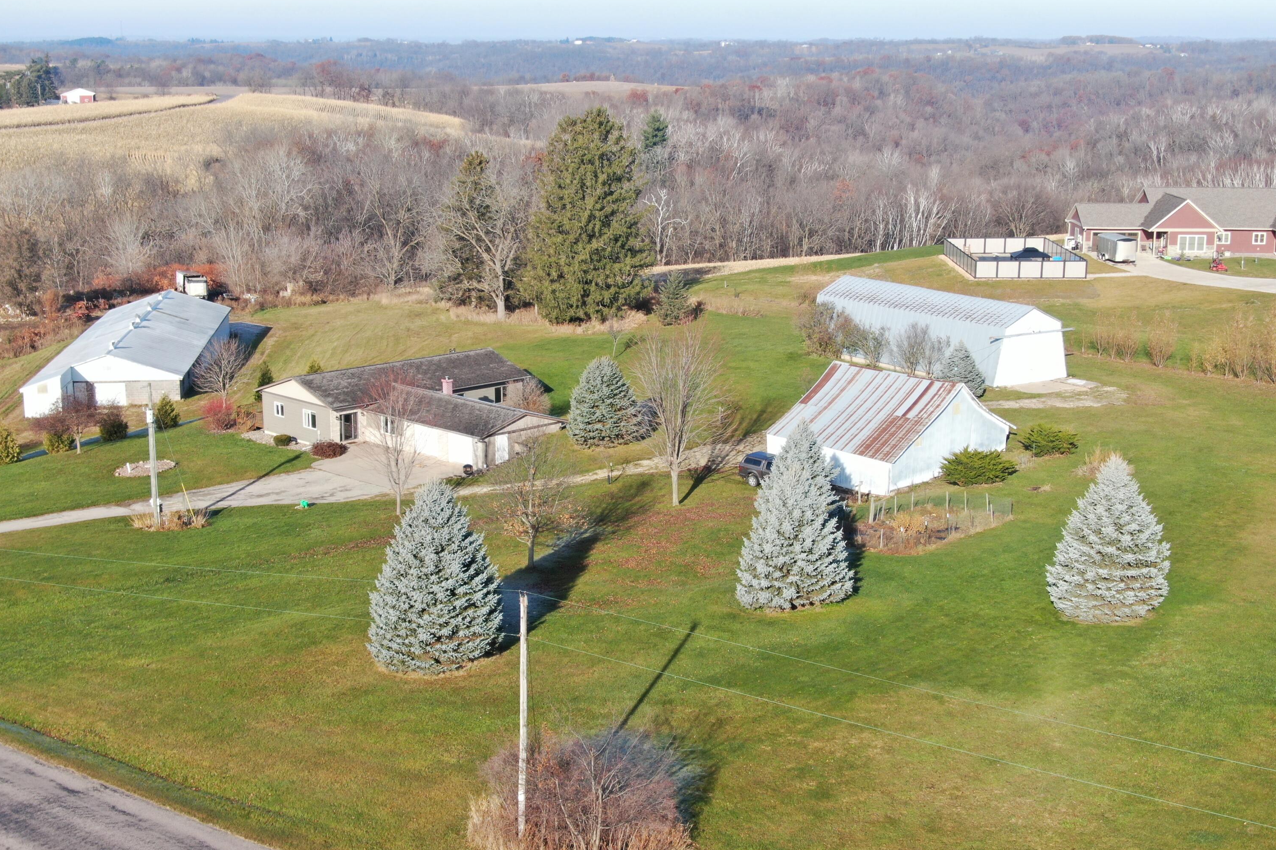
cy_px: 446
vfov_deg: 27.5
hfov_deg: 40.3
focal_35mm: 49
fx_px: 1737
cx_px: 638
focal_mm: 8.42
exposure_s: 1/320
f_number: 3.8
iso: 110
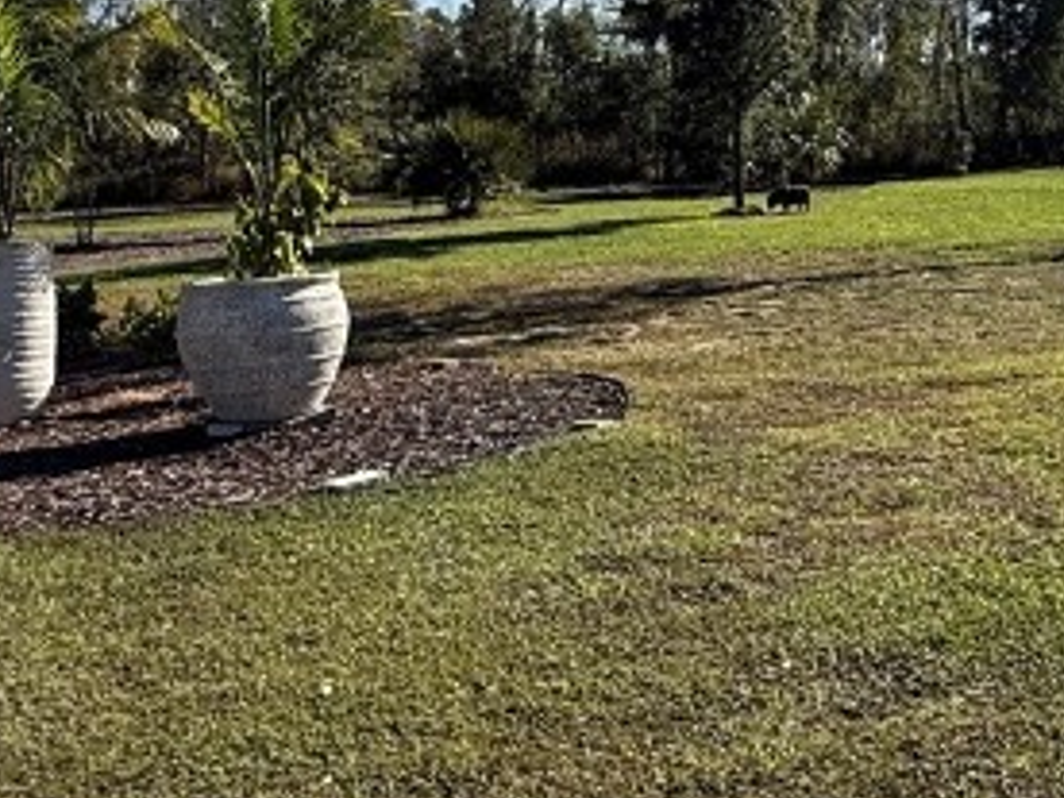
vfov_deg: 27.3
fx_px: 1598
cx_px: 744
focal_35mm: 52
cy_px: 116
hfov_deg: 36.3
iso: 50
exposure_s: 1/2410
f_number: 2.2
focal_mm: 2.22
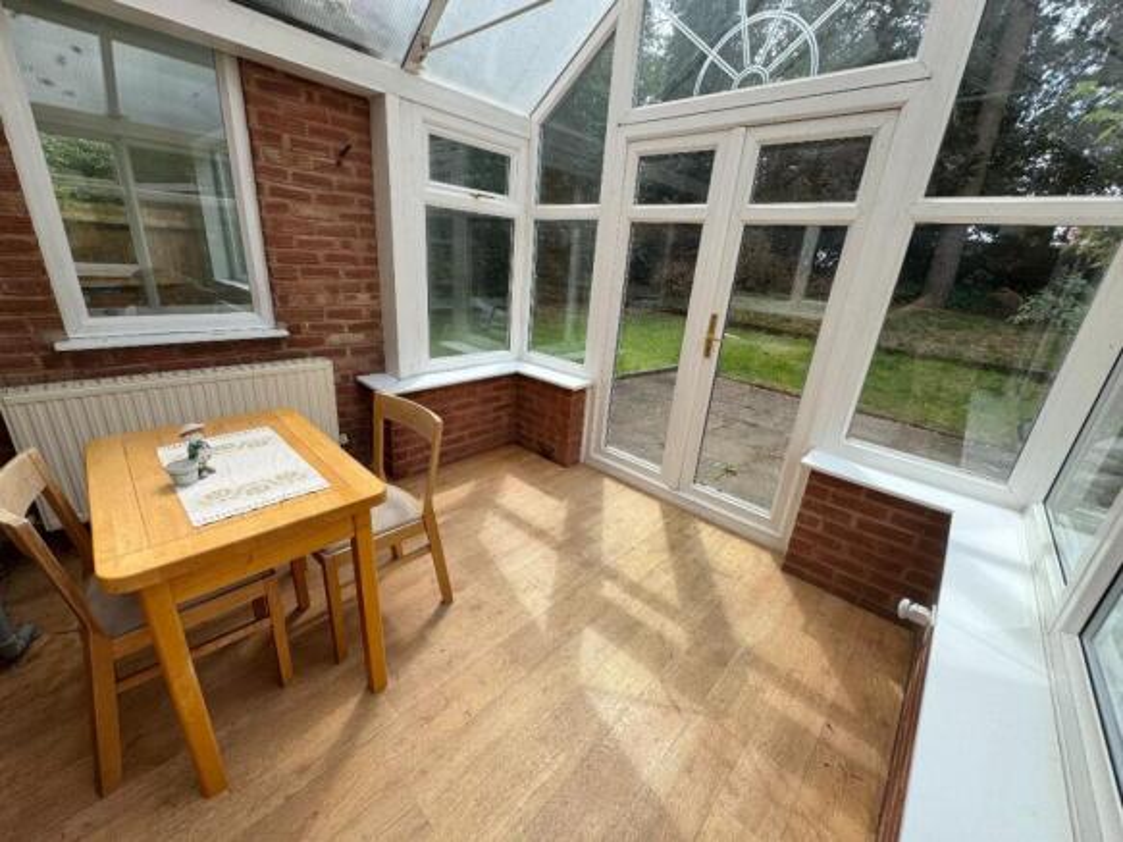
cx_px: 562
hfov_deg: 102.1
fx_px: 454
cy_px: 421
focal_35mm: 14
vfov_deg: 85.7
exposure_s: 1/675
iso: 50
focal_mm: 2.22
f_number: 2.2
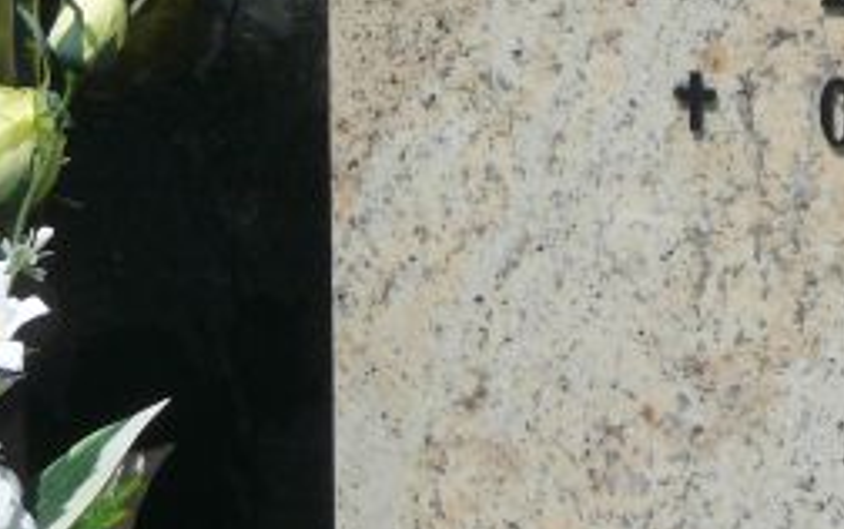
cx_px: 821
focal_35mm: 207
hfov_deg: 10.1
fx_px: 4766
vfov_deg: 6.3
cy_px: -231
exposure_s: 1/500
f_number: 6.3
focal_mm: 11.5
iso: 80
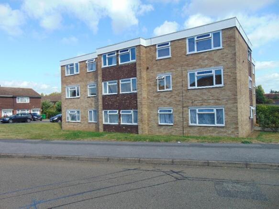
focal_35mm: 25
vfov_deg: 54.9
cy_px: 104
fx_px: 201
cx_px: 140
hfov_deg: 69.4
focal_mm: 4.5
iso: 80
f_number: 3
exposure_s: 1/800
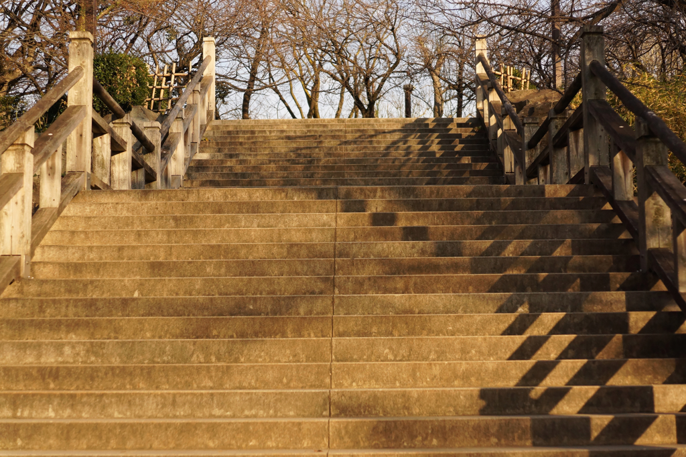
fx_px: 1143
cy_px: 228
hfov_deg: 33.4
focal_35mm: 60
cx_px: 343
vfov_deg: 22.6
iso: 400
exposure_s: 1/2000
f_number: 4.5
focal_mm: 40
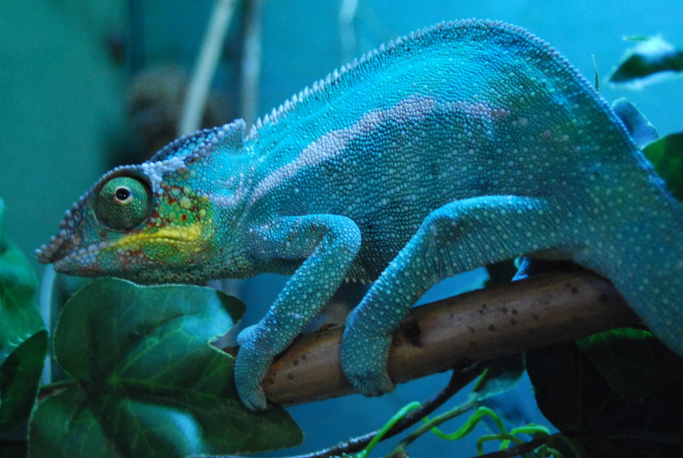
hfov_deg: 27.1
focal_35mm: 75
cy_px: 209
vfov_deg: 18.4
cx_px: 346
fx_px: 1417
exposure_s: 1/15
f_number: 5.3
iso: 1600
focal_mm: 45
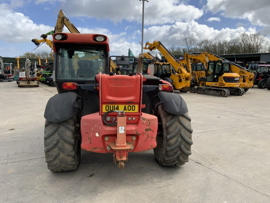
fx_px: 226
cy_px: 102
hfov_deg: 61.7
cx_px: 135
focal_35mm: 29
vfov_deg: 48.2
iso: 16
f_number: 1.8
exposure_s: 1/1377
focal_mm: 3
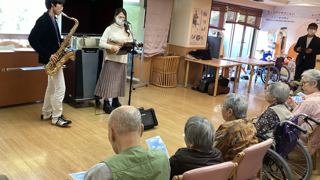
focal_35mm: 34
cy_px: 76
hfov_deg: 58.0
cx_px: 160
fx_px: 289
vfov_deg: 34.6
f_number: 2.4
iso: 160
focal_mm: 3.3
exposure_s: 1/60
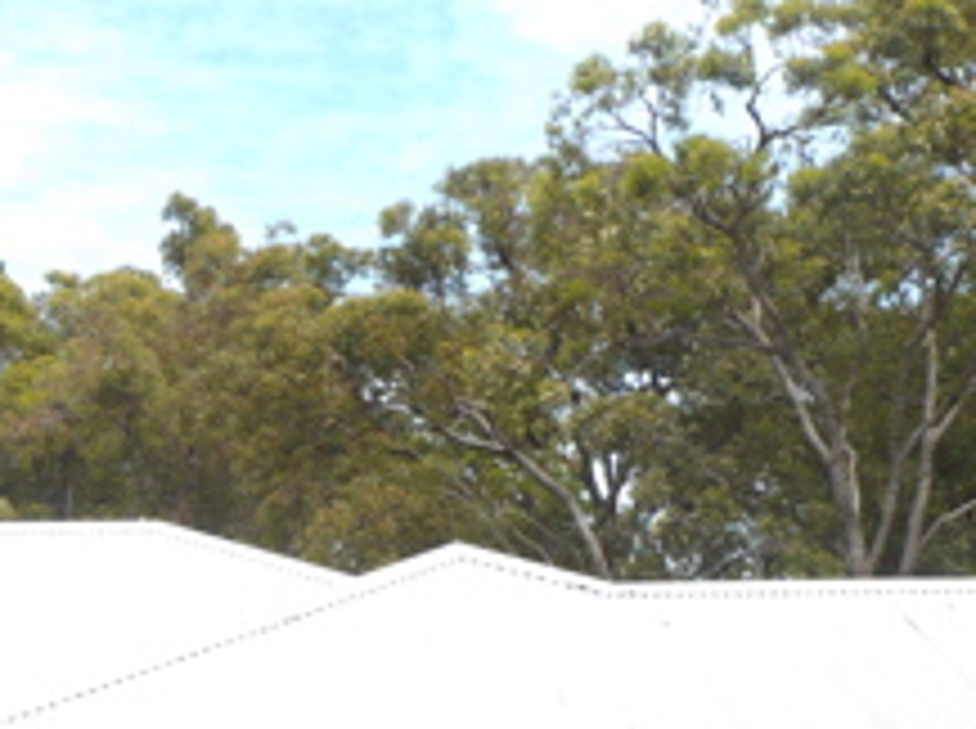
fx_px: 2421
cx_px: 70
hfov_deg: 22.2
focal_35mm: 86
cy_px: 848
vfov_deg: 16.5
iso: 100
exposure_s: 1/160
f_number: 8
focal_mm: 5.8
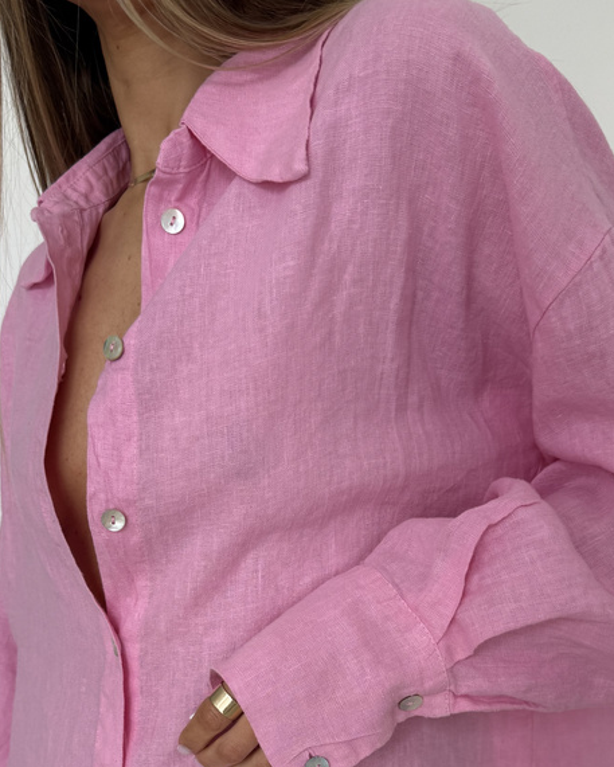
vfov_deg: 42.5
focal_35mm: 41
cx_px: 283
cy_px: 629
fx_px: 931
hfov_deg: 36.5
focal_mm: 6.76
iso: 80
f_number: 1.78
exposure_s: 1/121
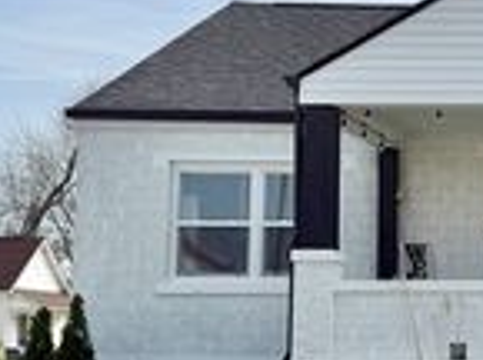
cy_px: 252
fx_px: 1155
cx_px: 720
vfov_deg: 17.6
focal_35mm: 83
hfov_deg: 20.3
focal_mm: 6.76
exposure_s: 1/9091
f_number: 1.78
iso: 80
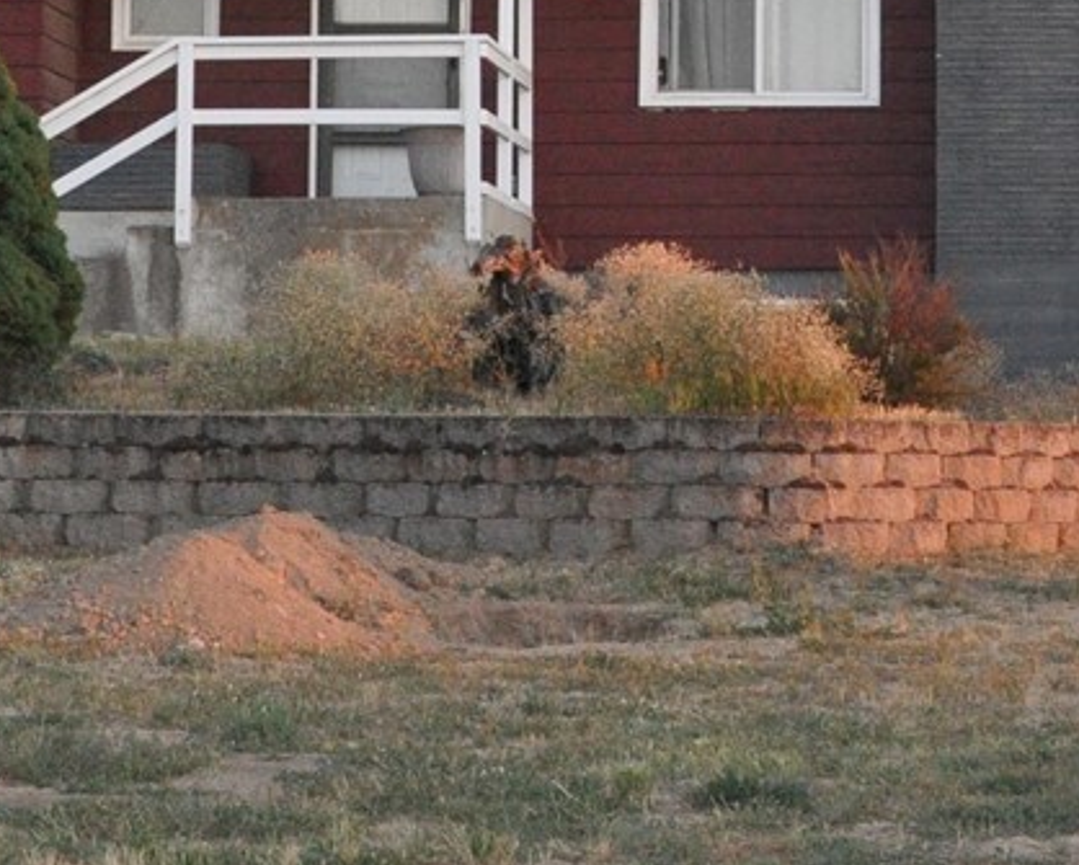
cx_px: 839
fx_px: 5113
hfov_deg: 12.0
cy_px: -27
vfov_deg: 9.6
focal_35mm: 160
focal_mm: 28
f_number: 8
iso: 1600
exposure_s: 1/200
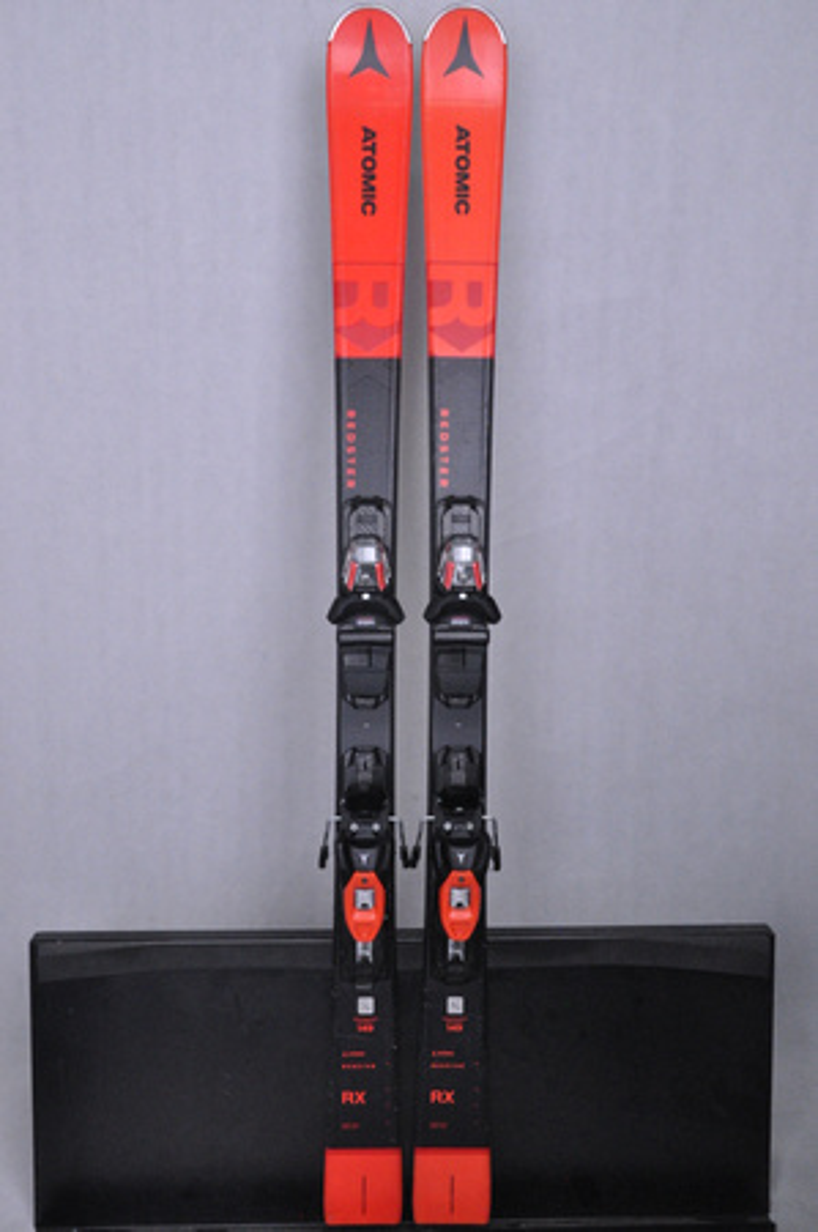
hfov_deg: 35.4
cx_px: 409
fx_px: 1281
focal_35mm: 38
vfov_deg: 51.3
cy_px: 616
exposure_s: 1/125
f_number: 9.5
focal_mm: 25
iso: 3200
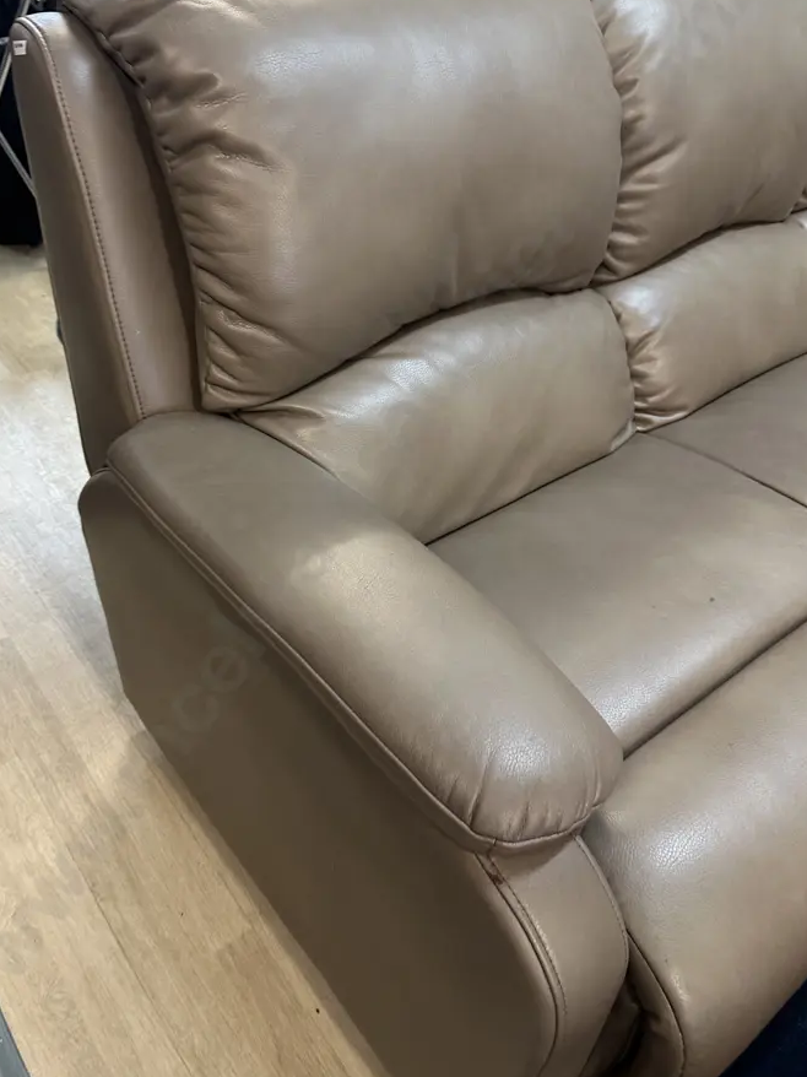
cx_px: 370
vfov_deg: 63.2
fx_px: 871
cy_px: 472
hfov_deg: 49.7
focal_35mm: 28
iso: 200
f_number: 1.78
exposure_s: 1/50
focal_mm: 6.86
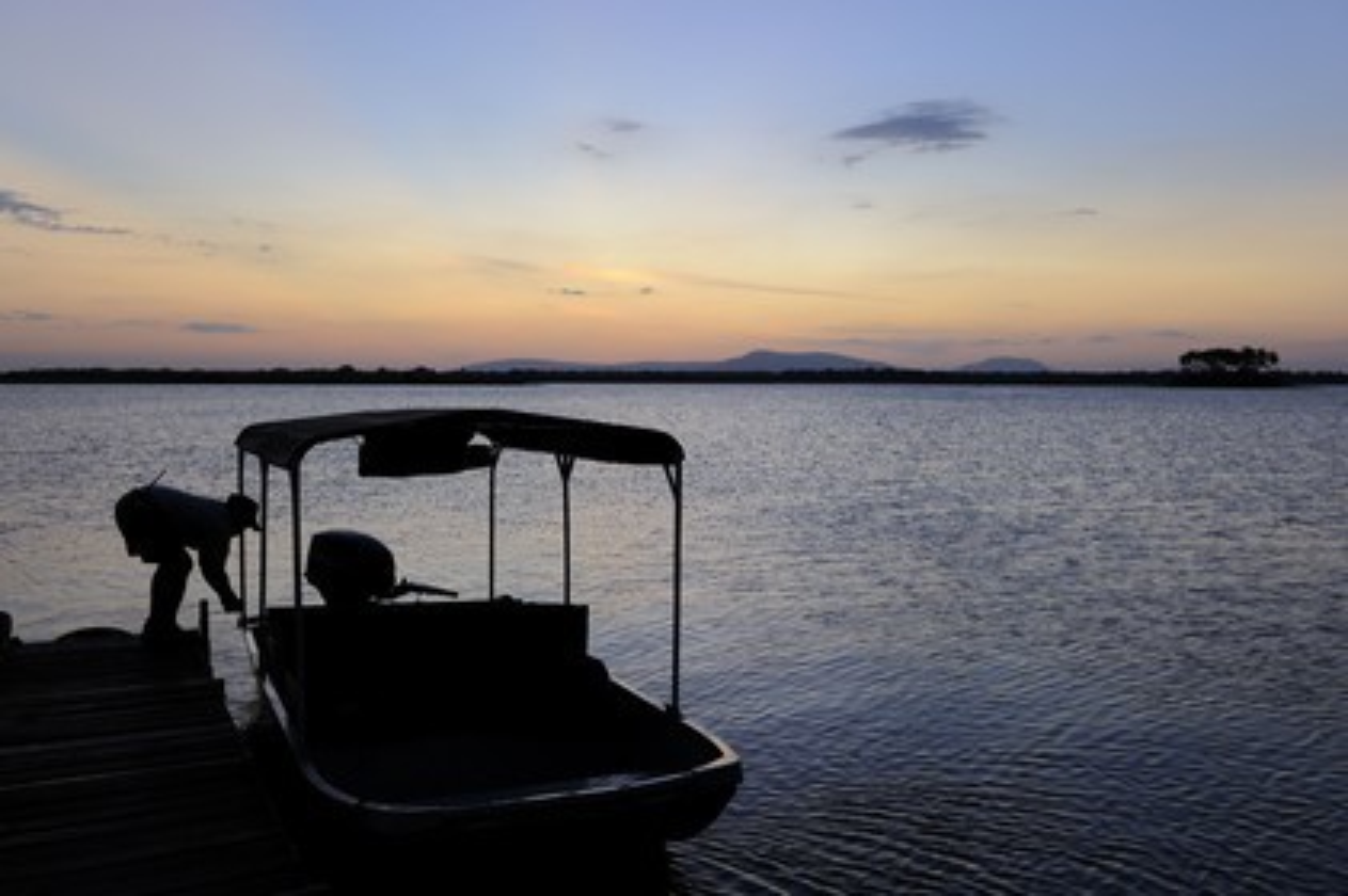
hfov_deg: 58.8
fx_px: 1197
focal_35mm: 32
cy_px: 448
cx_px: 674
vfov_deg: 41.1
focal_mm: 32
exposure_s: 1/160
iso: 1600
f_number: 4.5
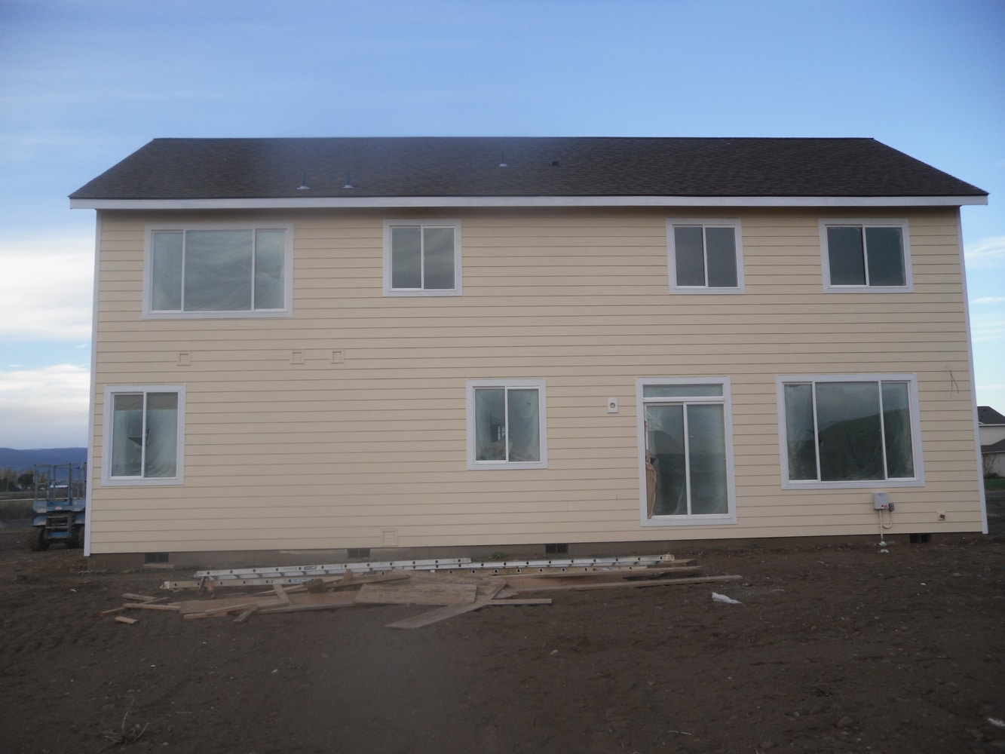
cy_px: 377
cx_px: 502
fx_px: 1016
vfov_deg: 40.7
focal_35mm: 35
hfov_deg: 52.6
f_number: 3.5
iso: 80
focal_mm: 6.3
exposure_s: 1/122
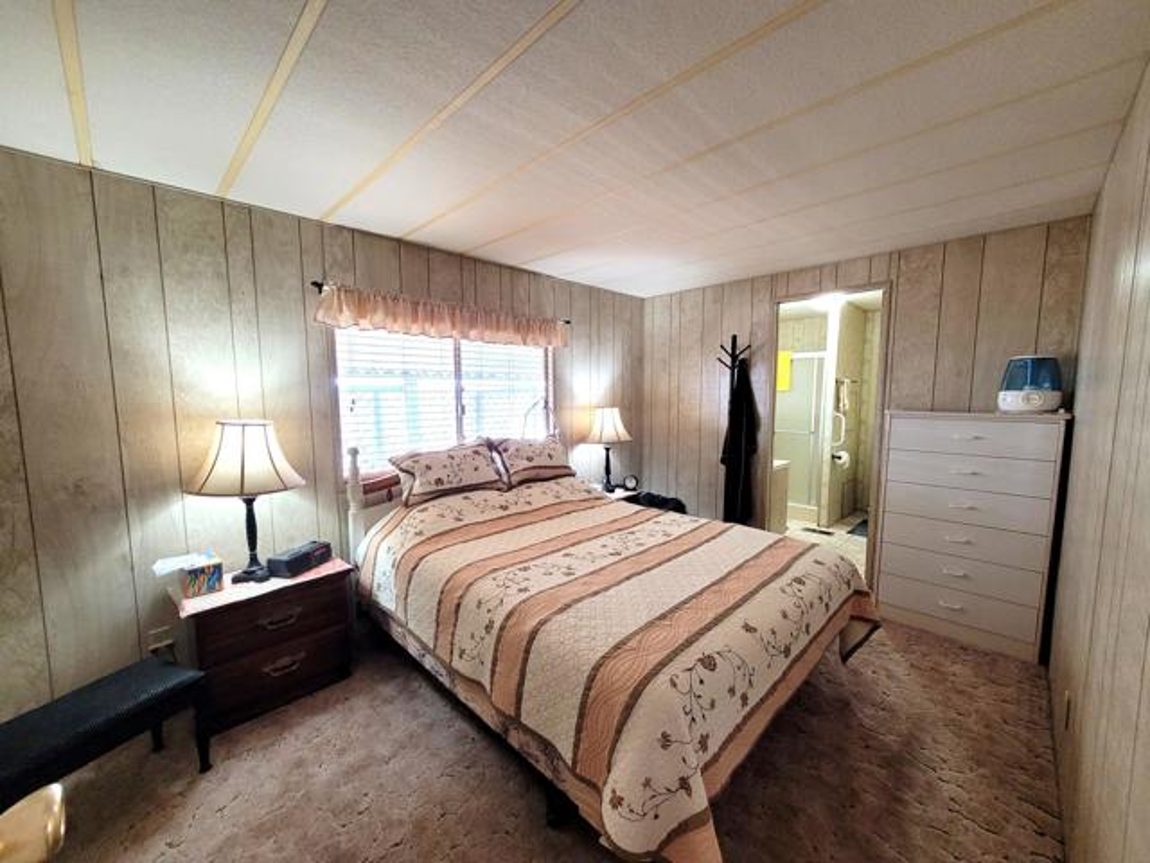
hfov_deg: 106.2
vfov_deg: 89.9
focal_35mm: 13
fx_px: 432
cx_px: 575
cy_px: 432
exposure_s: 1/60
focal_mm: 1.74
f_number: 2.2
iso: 200
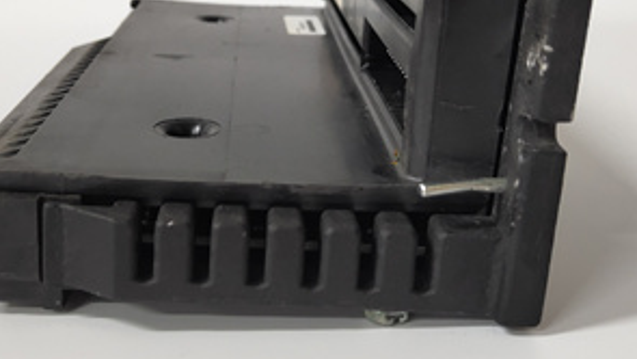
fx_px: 811
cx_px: 263
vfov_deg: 24.9
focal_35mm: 48
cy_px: 163
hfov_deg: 42.7
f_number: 2
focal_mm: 3.87
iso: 343
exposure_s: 1/33
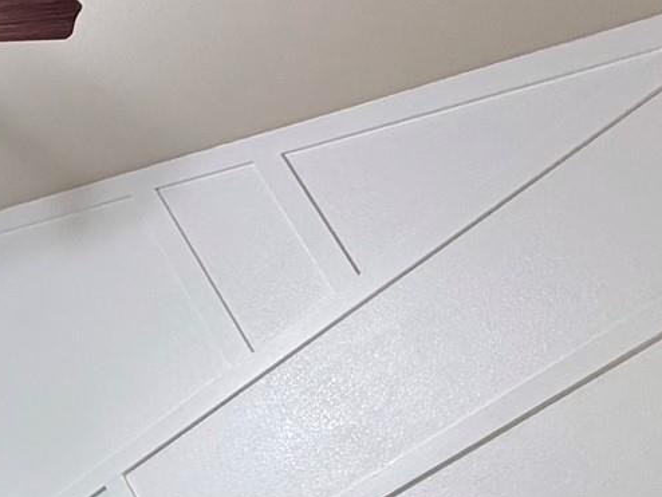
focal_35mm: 58
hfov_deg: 28.3
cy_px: 685
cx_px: -163
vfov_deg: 22.1
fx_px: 1110
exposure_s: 1/60
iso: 320
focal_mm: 2.22
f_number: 2.2
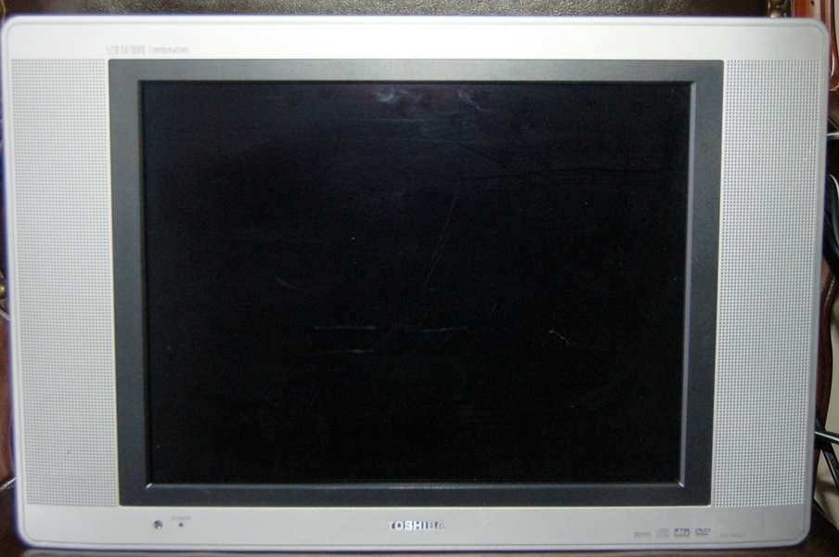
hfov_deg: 49.6
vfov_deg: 34.1
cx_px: 420
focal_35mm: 39
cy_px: 278
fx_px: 908
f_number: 4.2
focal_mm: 26
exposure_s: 1/60
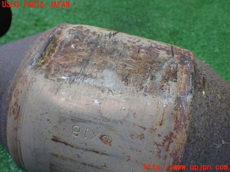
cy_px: 86
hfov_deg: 60.0
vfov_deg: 46.8
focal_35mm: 30
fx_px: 199
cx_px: 115
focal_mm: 5.4
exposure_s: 1/125
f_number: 2.3
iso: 500
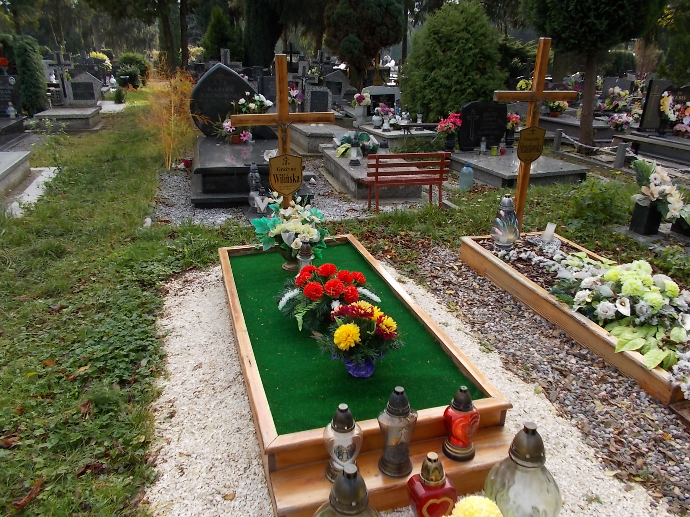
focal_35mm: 26
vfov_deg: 53.1
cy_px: 258
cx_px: 345
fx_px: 518
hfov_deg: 67.3
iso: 80
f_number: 3.2
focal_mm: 4.6
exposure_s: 1/320
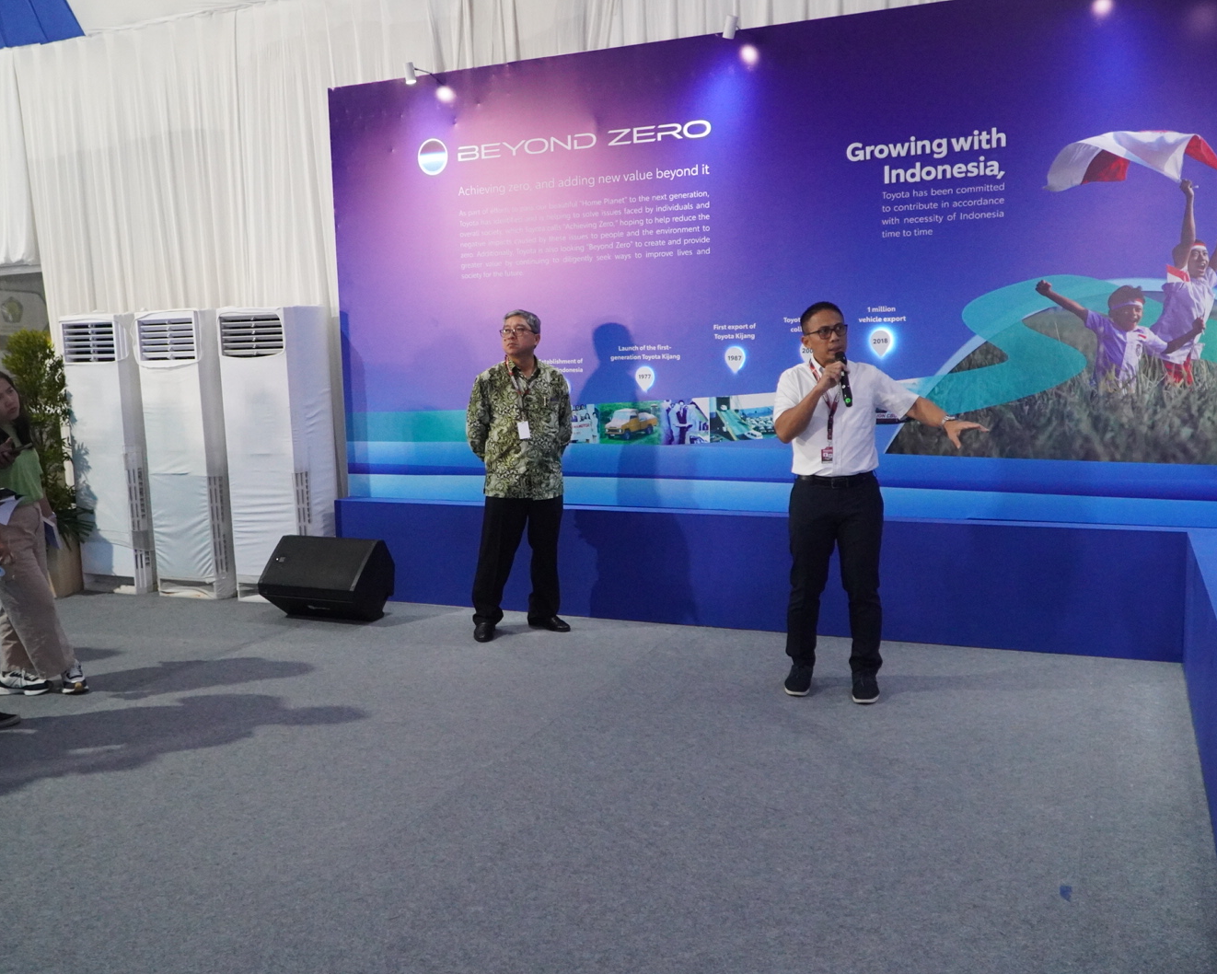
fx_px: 1117
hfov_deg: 57.1
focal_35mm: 31
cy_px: 481
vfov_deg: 47.1
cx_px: 561
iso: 4000
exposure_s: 1/200
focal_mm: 18
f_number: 4
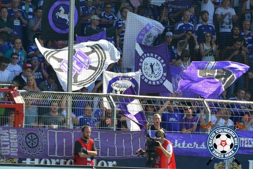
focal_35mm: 300
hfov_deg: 6.9
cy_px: 84
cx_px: 126
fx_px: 2108
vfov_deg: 4.6
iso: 400
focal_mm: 200
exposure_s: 1/1250
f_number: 5
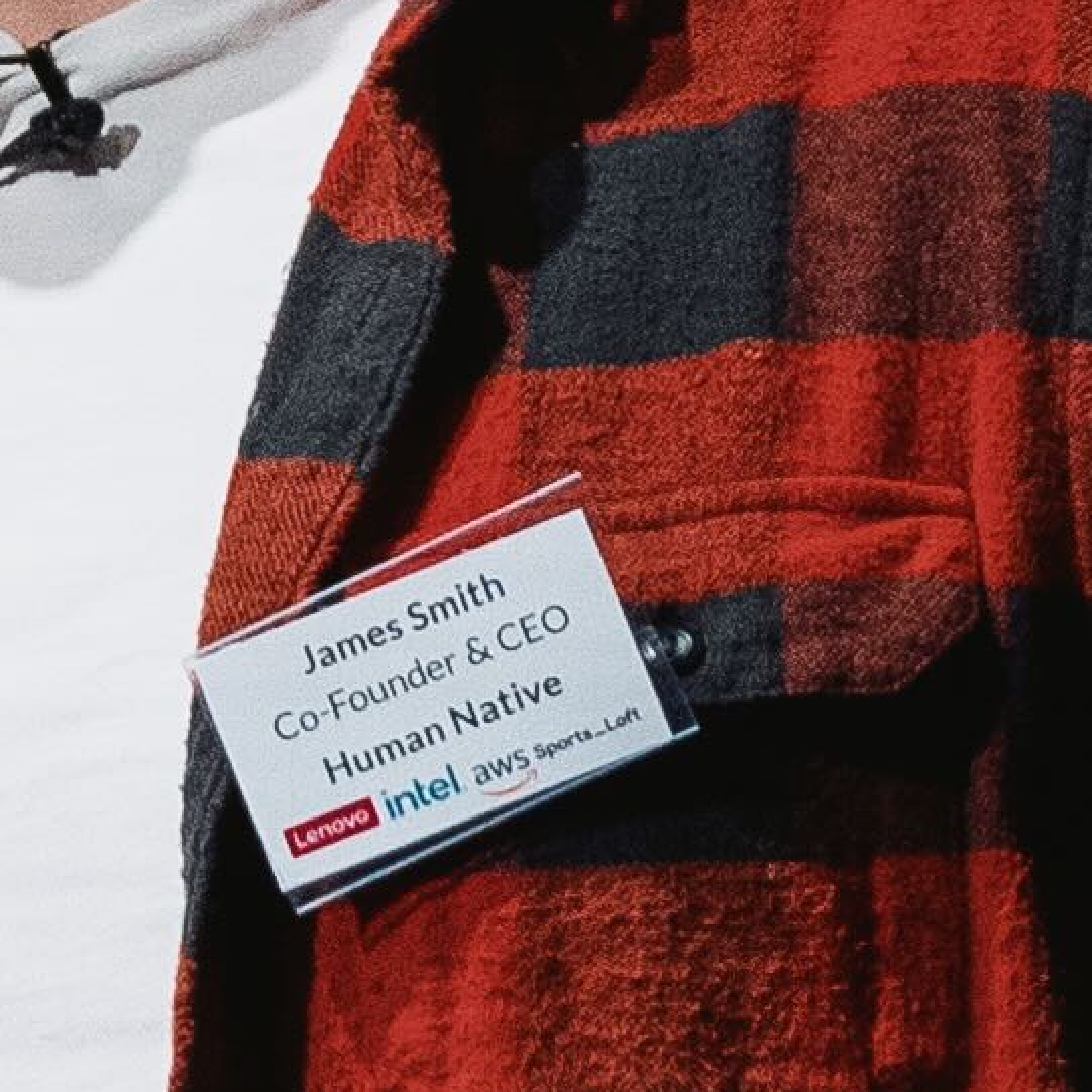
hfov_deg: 1.0
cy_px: 279
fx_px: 62315
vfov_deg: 1.0
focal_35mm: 1746
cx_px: -840
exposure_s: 1/100
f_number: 4
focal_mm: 161
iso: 2500
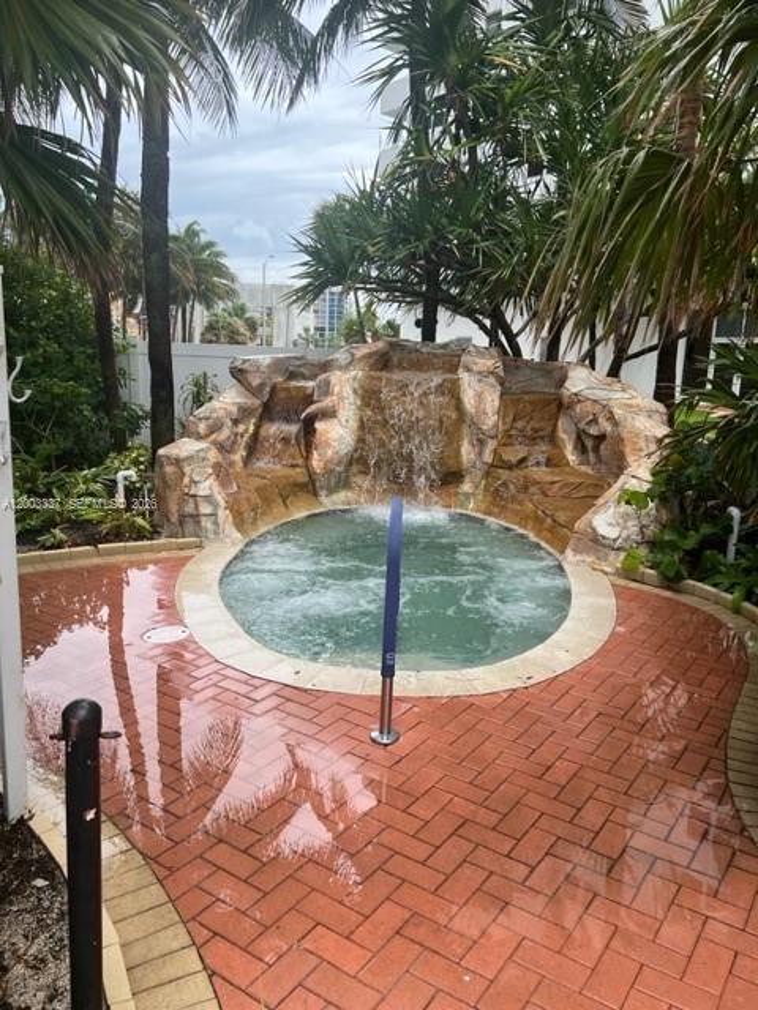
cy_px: 505
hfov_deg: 53.1
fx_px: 759
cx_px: 379
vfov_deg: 67.3
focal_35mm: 26
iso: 50
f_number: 1.5
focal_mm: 5.7
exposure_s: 1/1135
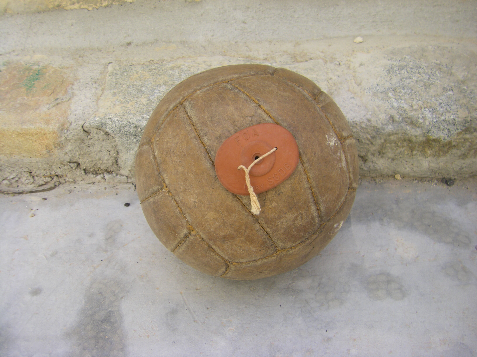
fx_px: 524
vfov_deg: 37.7
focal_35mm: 38
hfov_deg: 49.0
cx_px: 238
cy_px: 178
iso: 64
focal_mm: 6.3
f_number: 3.5
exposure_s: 1/250
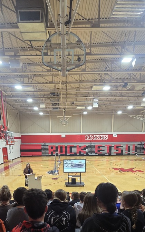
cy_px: 173
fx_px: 133
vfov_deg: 76.5
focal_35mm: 21
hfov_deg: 57.2
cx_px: 66
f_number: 2.2
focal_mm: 2.2
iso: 250
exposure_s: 1/60
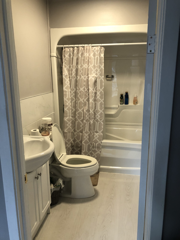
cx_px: 90
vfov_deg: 63.4
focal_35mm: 28
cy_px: 120
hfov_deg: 49.7
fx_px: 194
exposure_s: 1/20
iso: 40
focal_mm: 3.99
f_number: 1.8
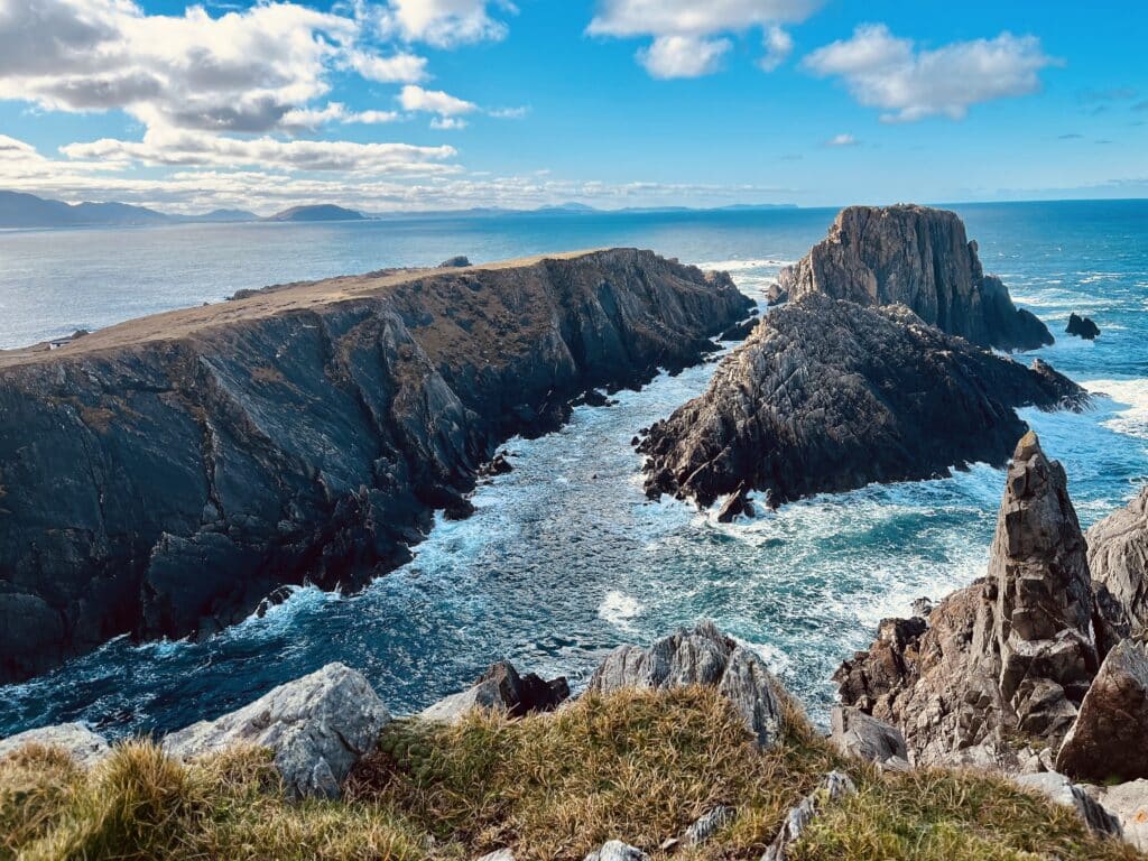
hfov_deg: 67.3
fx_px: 862
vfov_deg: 53.1
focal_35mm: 26
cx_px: 574
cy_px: 430
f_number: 1.6
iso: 50
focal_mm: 5.1
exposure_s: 1/2755
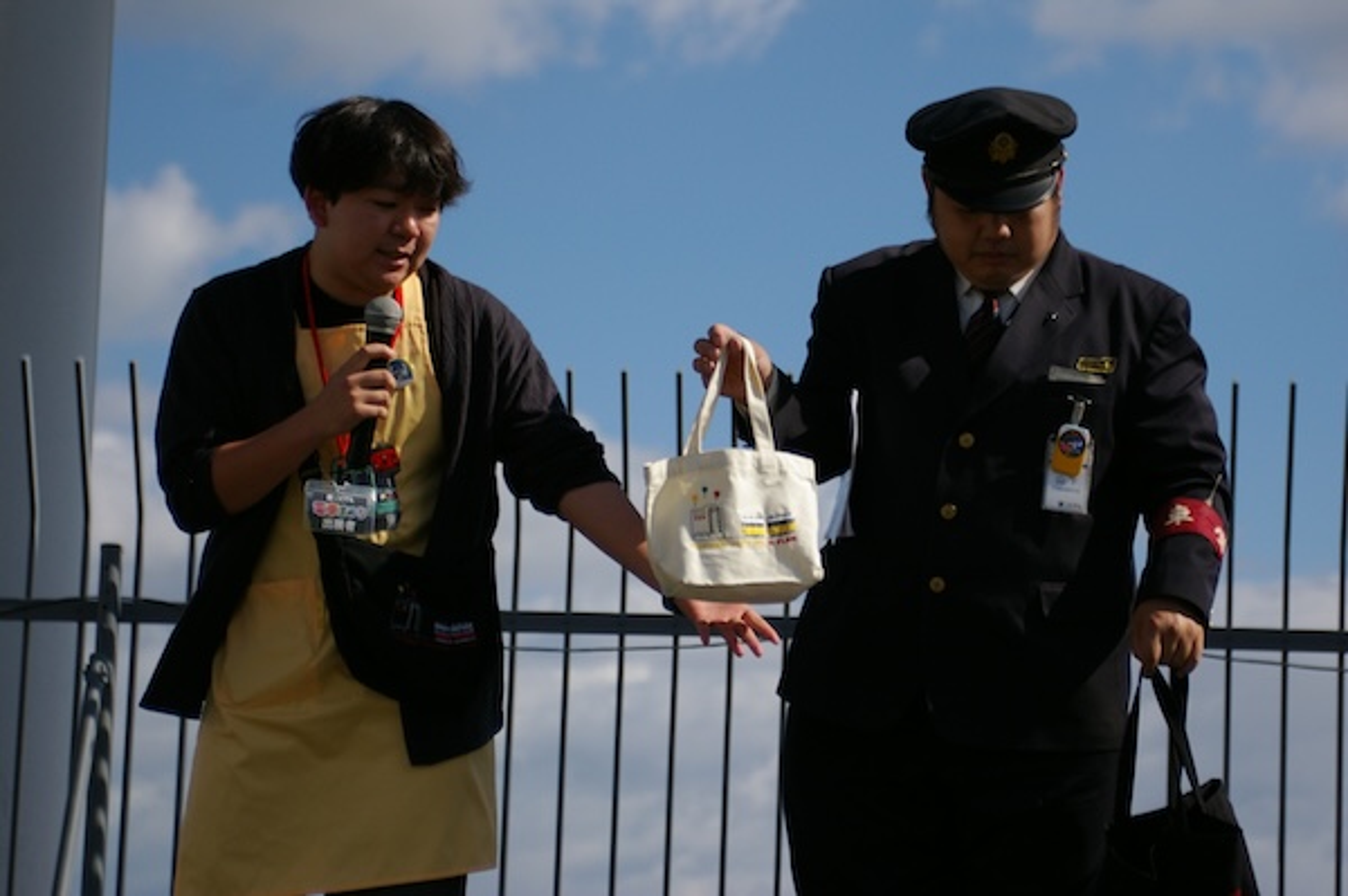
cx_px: 674
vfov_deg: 11.4
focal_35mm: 120
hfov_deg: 17.1
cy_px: 448
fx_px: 4490
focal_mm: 80
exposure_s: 1/4000
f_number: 5.6
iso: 400
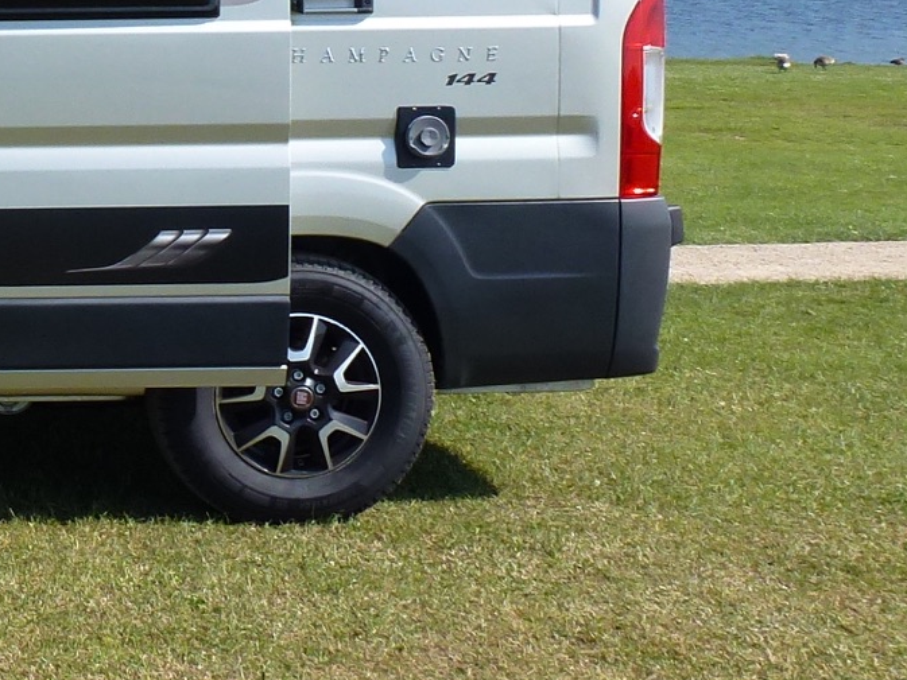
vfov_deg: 19.9
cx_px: -338
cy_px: 118
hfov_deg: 23.0
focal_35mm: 73
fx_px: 1913
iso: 100
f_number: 4
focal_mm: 4.3
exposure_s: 1/800
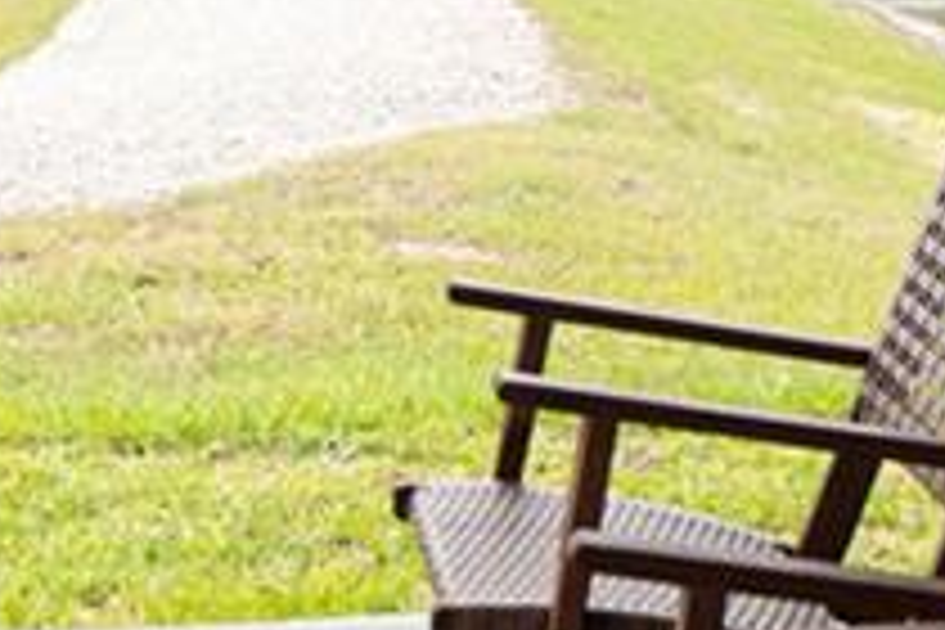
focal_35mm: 137
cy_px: -158
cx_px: 504
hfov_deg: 15.0
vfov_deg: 9.8
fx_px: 3596
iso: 640
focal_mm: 18
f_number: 4
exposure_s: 1/1600
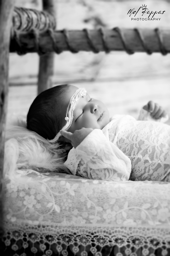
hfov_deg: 18.2
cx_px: 85
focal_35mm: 75
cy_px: 128
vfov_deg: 27.0
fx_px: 531
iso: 250
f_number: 1.8
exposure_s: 1/100
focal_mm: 50
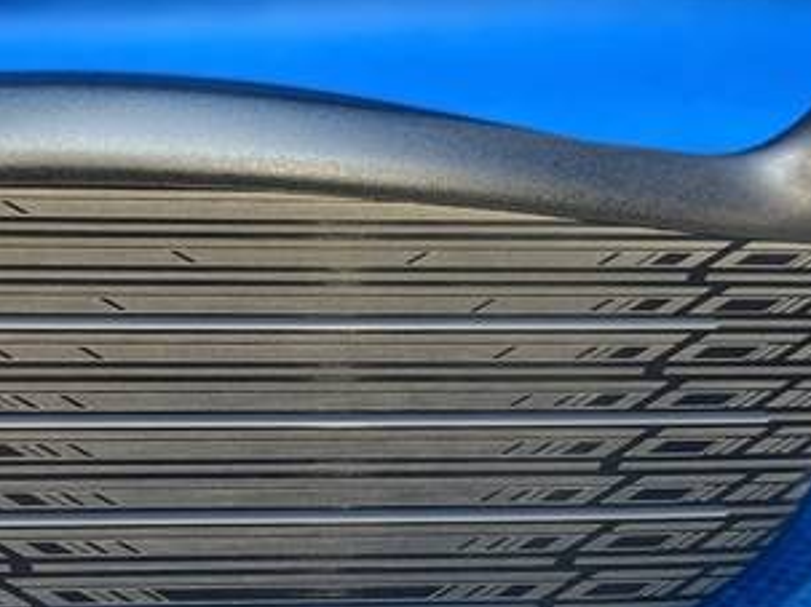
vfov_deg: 26.5
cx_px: 254
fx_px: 1288
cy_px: 369
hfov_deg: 34.5
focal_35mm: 55
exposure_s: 1/60
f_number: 1.8
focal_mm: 4.25
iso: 160
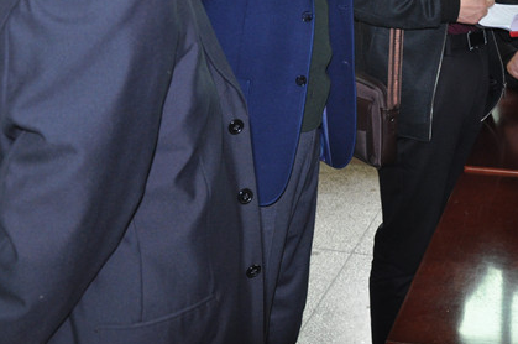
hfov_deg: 33.8
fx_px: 833
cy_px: -2
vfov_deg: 22.4
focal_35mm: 58
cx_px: 387
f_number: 3.5
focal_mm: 18
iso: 400
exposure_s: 1/60
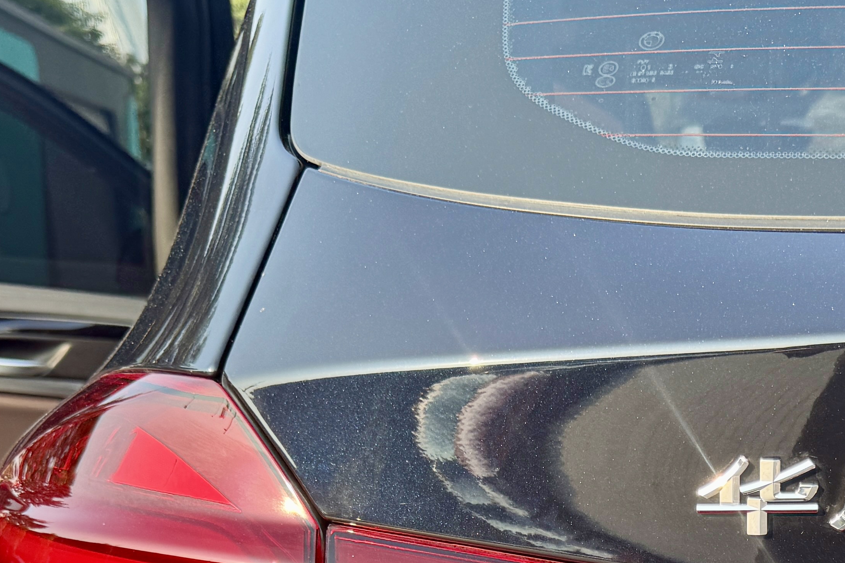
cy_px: 817
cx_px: 660
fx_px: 1525
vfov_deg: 18.7
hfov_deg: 30.3
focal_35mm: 65
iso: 80
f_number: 1.78
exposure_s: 1/723
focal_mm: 6.76
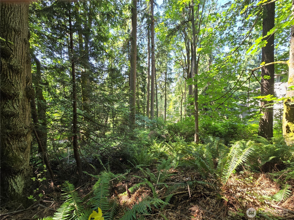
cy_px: 110
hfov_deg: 106.2
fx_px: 110
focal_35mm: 13
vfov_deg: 89.9
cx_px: 147
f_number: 2.2
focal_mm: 2.2
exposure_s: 1/120
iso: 80
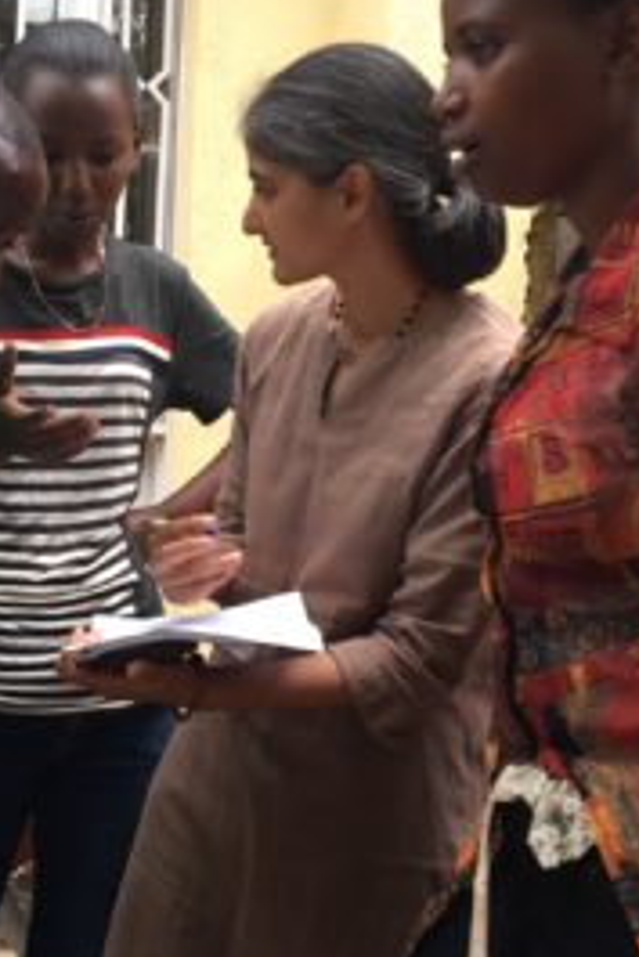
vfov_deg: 38.8
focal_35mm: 51
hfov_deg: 26.4
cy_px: 448
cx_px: 220
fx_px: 1356
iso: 25
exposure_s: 1/128
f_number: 2.2
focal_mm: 4.15
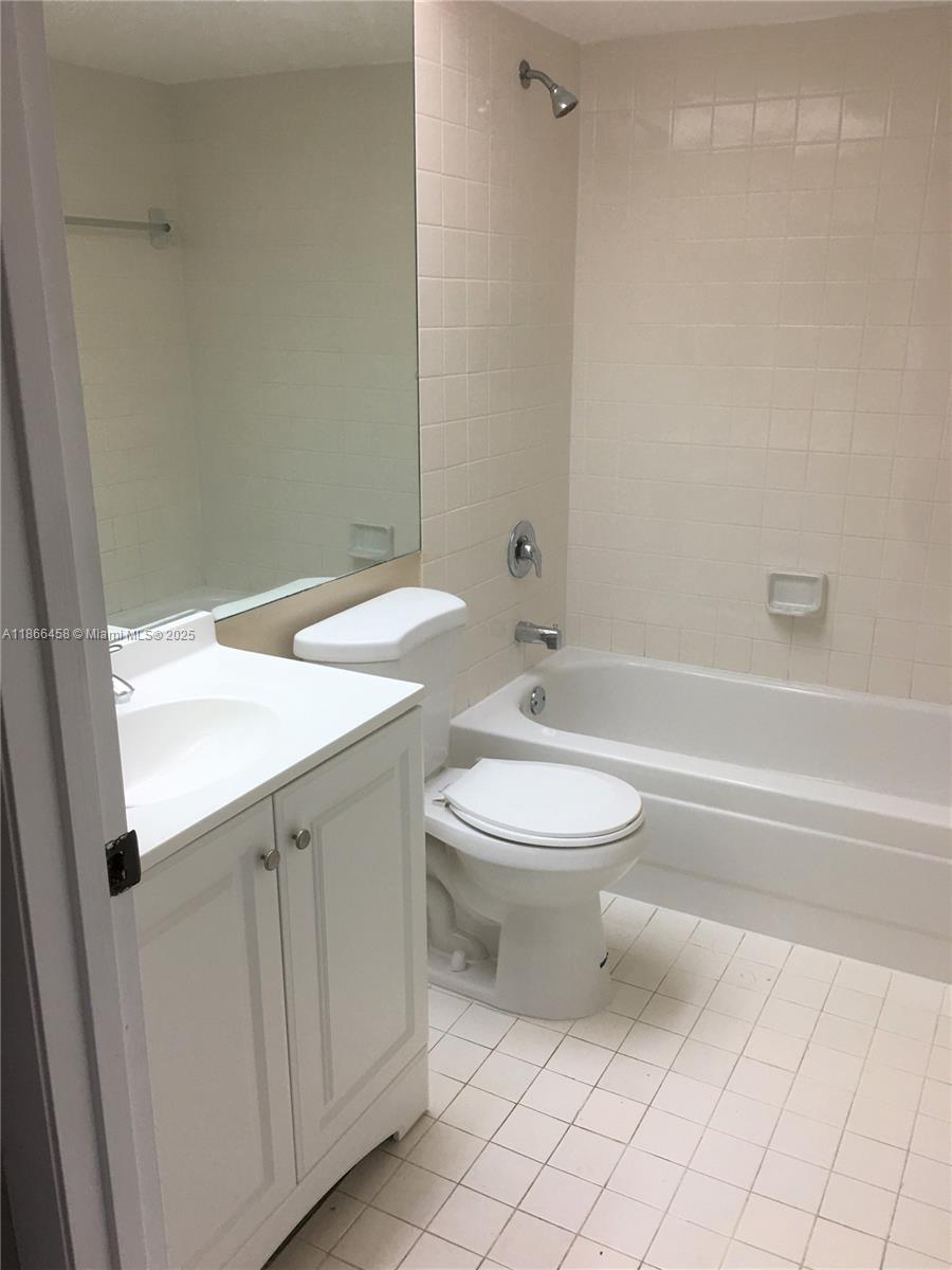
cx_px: 476
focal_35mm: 29
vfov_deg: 61.7
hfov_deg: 48.2
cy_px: 635
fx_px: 1063
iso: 25
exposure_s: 1/40
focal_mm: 4.15
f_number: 2.2
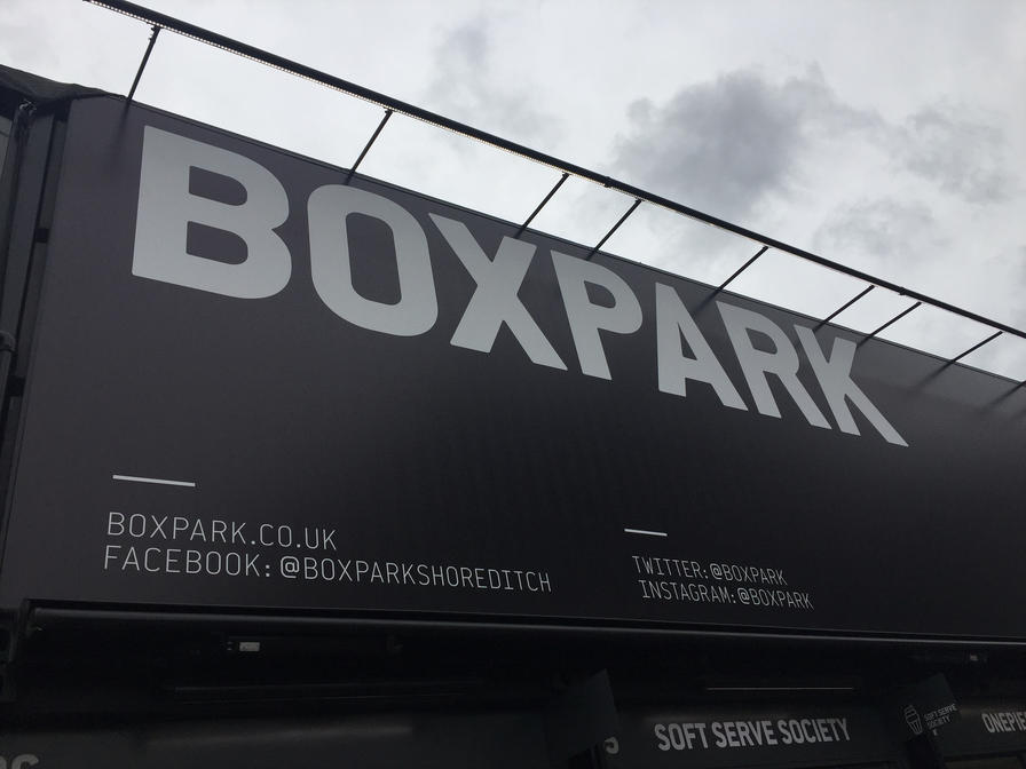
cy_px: 384
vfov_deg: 48.2
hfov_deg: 61.7
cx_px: 513
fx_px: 860
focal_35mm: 29
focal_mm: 4.15
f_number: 2.2
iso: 32
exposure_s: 1/1276
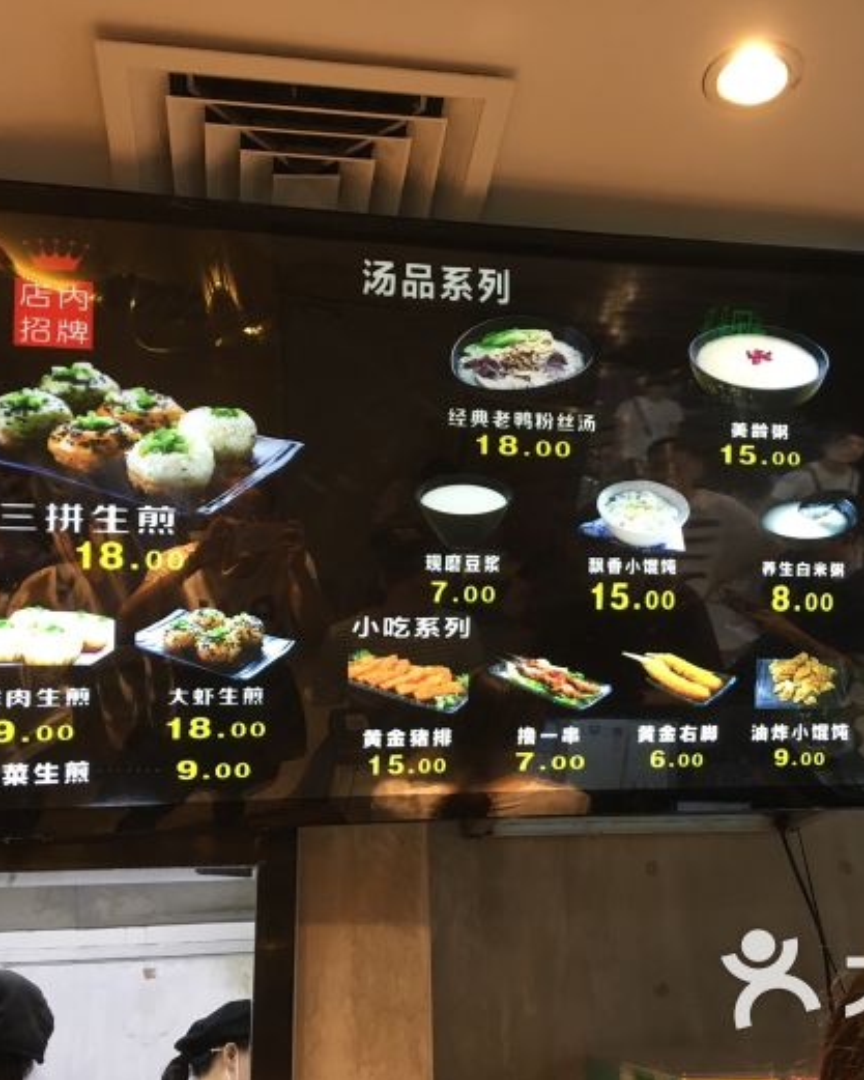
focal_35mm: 38
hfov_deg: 39.0
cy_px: 542
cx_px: 516
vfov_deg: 47.9
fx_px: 1214
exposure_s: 1/17
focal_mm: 4.15
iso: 64
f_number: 2.2
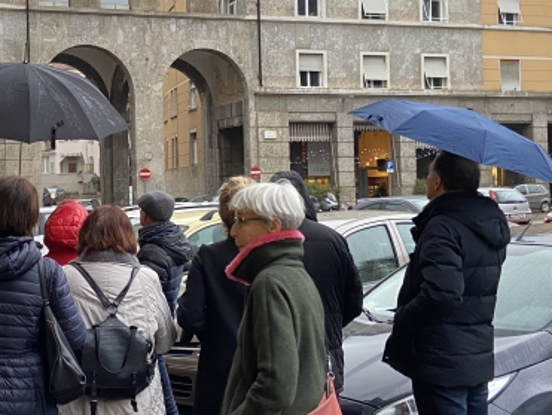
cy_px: 177
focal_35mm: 56
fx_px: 894
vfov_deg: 26.1
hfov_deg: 33.4
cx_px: 118
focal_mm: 4.25
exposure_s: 1/71
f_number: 1.8
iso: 125
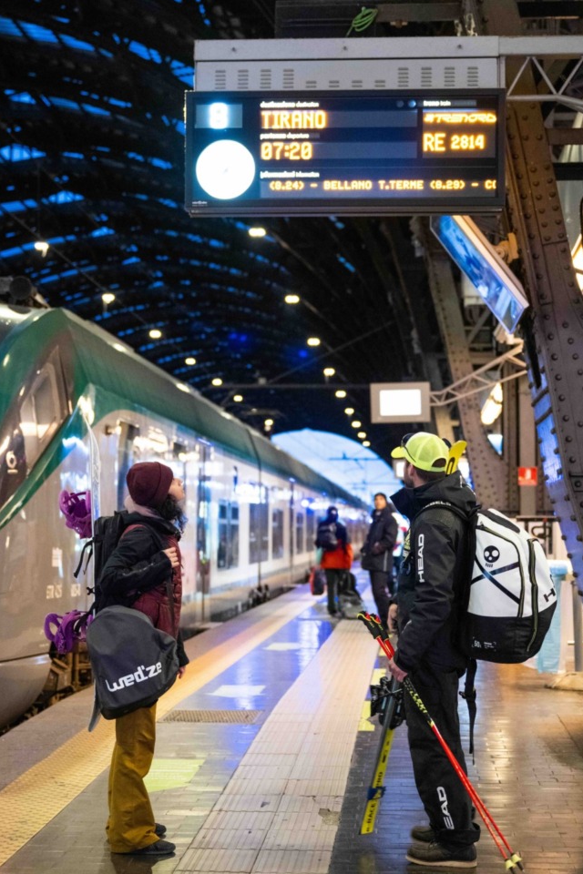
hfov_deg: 21.2
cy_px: 422
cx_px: 271
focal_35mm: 64
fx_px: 1555
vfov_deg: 31.4
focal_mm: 48
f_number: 2.8
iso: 3200
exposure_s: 1/60
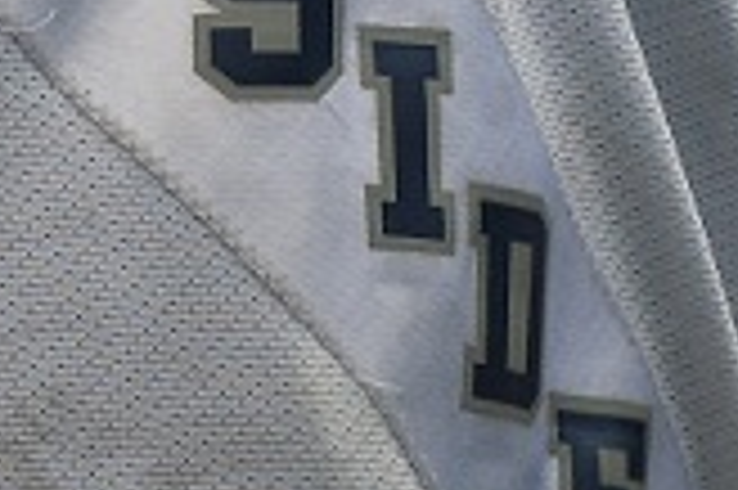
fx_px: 46447
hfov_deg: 0.9
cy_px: -393
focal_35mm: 2268
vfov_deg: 0.6
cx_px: 54
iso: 100
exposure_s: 1/1000
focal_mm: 190
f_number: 2.8
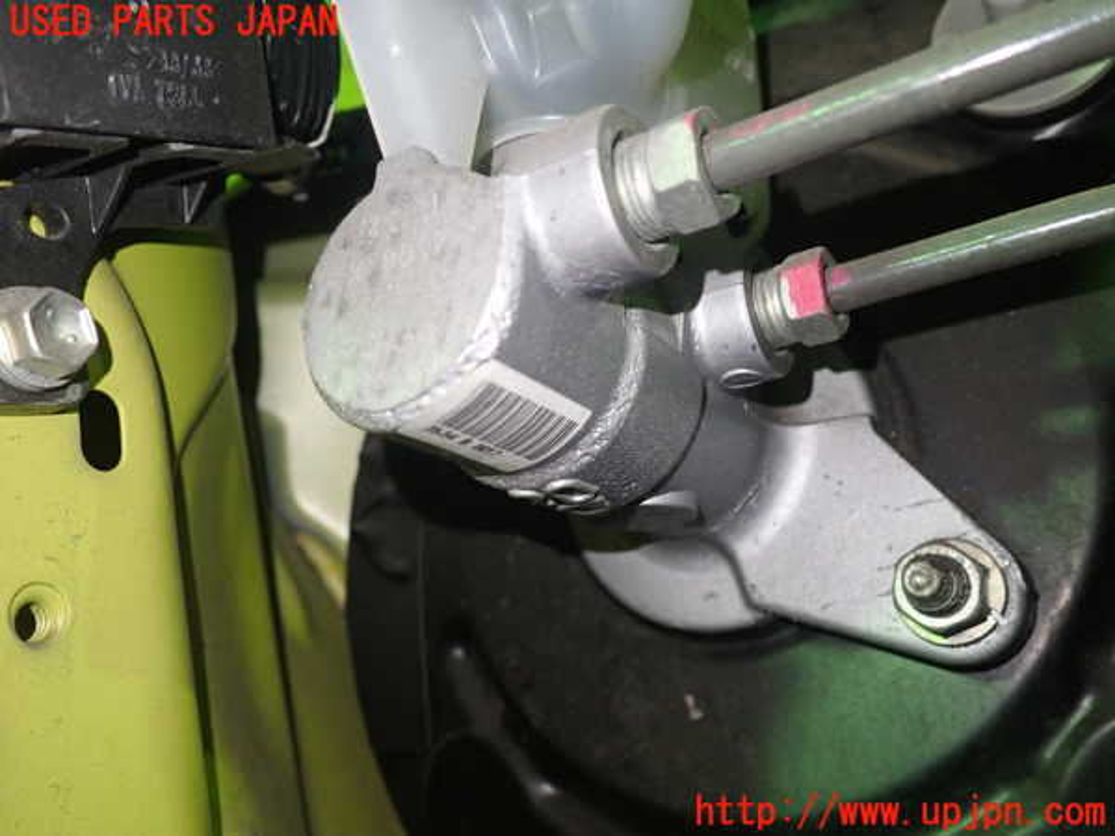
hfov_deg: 60.0
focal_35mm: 30
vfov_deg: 46.8
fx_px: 966
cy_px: 418
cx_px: 558
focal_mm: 5.5
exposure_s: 1/30
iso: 320
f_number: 2.3
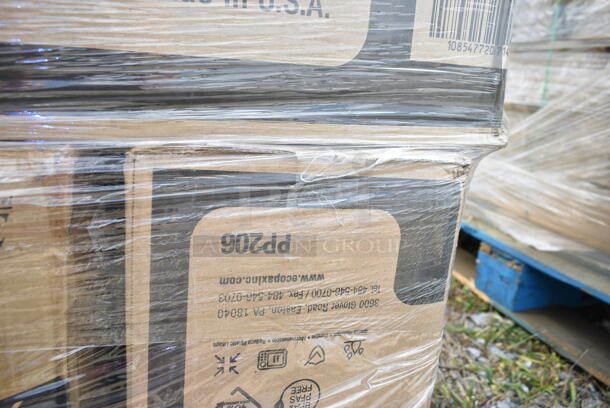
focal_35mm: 27
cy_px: 204
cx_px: 305
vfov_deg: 48.0
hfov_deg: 67.3
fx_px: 458
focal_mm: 18
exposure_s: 1/125
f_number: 5.6
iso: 100
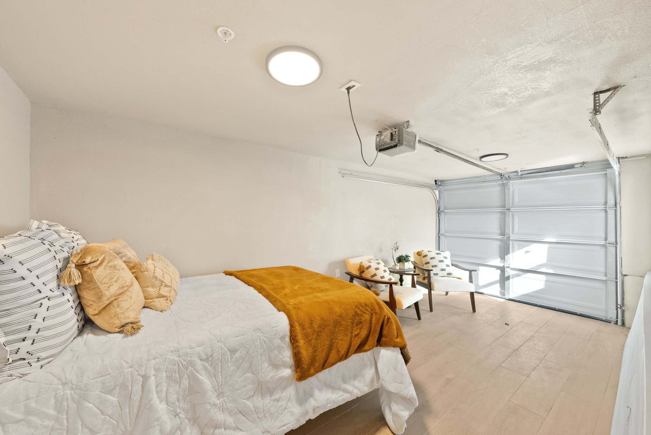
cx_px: 326
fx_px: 253
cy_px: 218
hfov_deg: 104.2
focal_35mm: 14
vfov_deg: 81.3
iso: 640
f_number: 8
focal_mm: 14
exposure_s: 1/5
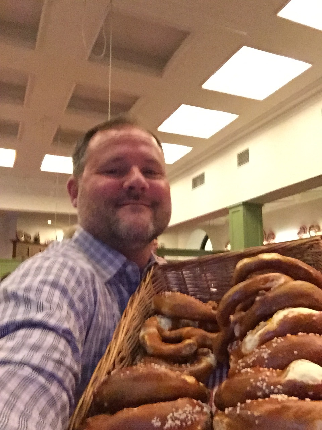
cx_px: 161
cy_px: 215
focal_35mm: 31
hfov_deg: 45.4
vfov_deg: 58.4
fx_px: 384
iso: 1000
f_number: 2.2
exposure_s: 1/17
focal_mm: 2.65
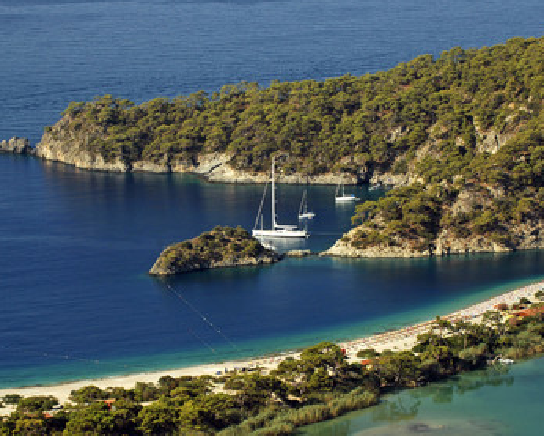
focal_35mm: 180
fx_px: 2892
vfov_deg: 8.6
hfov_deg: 10.7
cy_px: 217
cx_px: 266
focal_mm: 105
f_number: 8
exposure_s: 1/125
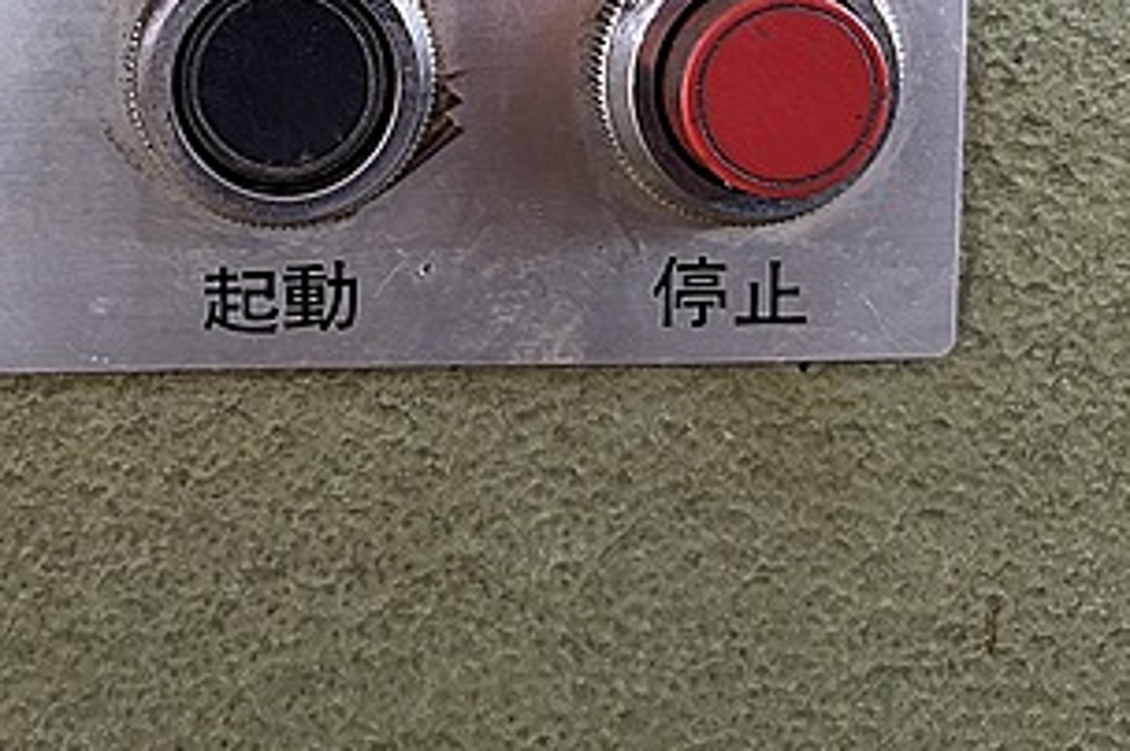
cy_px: -19
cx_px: 305
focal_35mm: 57
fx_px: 1787
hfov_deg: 34.5
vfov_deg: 22.7
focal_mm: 5.96
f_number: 1.6
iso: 200
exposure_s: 1/60
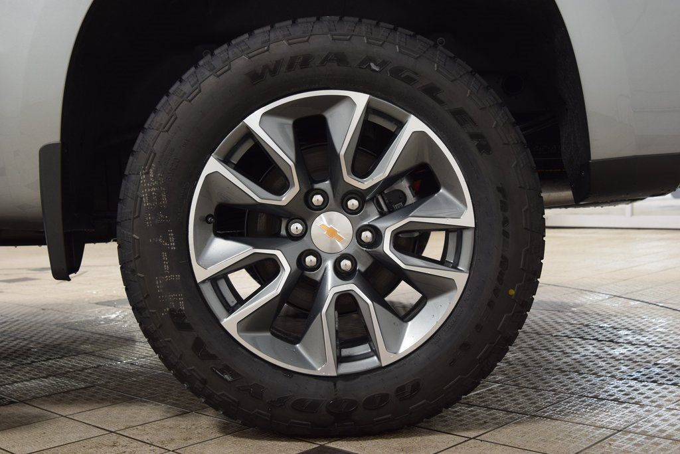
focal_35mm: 46
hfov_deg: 42.3
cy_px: 227
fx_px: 878
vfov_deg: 29.0
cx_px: 340
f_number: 6.3
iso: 800
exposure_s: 1/15
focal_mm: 31
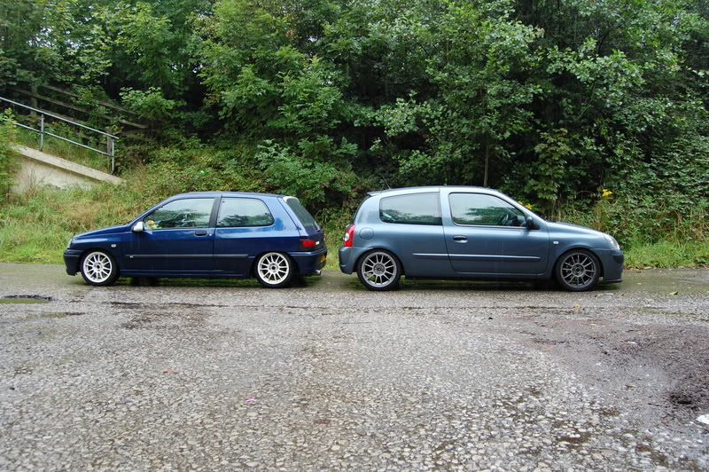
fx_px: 531
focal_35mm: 27
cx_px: 354
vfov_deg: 47.9
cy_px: 236
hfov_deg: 67.4
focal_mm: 18
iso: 400
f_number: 5
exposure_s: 1/100
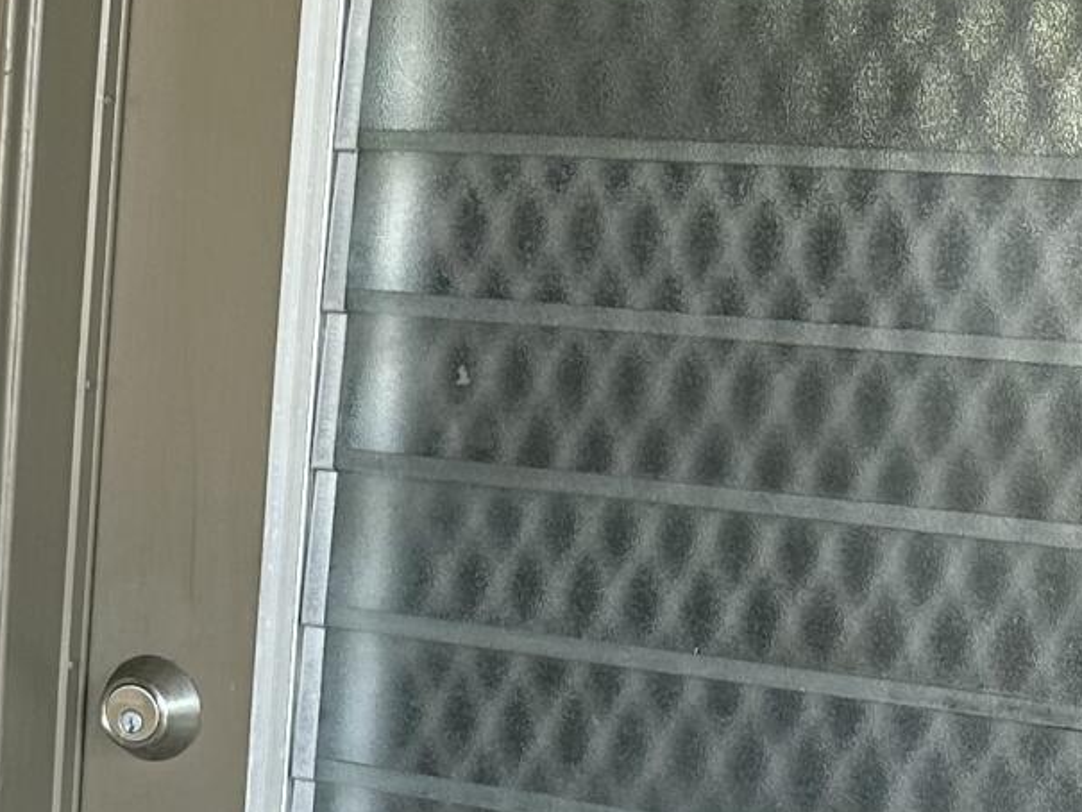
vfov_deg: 12.4
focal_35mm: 119
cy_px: 585
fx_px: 3720
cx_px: -805
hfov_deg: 14.7
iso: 80
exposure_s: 1/121
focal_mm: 6.86
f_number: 1.78
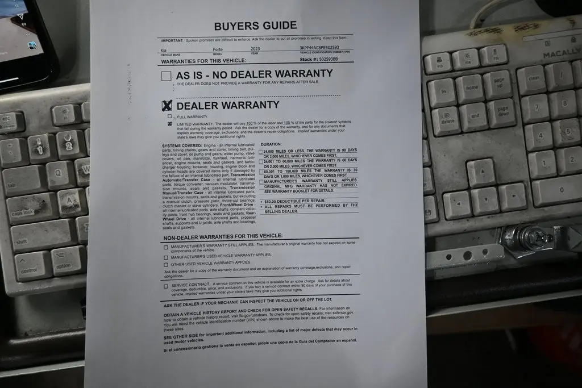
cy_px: 194
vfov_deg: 53.1
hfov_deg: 73.7
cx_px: 291
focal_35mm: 24
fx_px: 388
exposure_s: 1/125
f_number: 3.5
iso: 400
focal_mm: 16
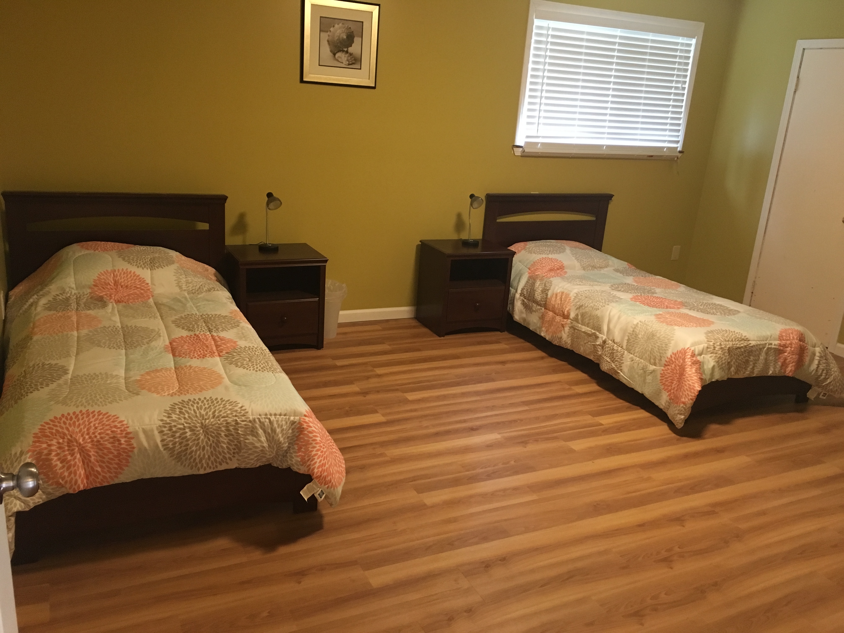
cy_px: 316
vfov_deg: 48.2
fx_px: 707
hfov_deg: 61.7
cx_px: 422
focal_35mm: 29
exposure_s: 1/24
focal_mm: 4.15
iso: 200
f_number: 2.2
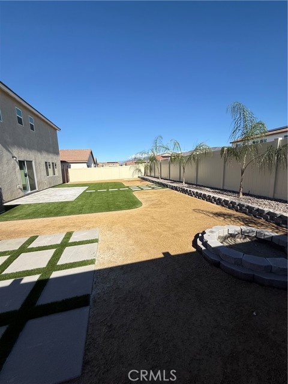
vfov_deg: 102.1
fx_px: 155
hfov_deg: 85.7
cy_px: 192
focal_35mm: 14
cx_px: 144
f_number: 2.2
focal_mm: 2.22
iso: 50
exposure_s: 1/2976
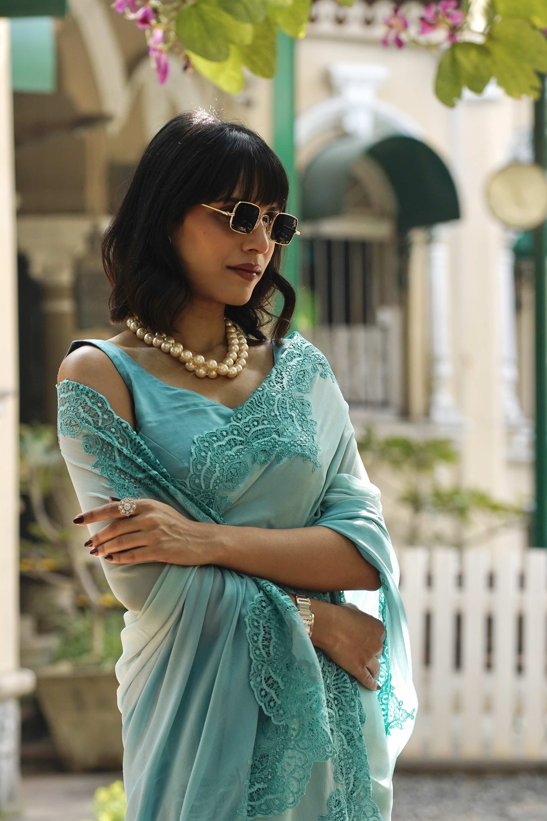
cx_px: 221
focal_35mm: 131
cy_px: 467
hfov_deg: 10.5
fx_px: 2986
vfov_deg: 15.6
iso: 800
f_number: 3.5
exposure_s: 1/800
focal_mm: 85
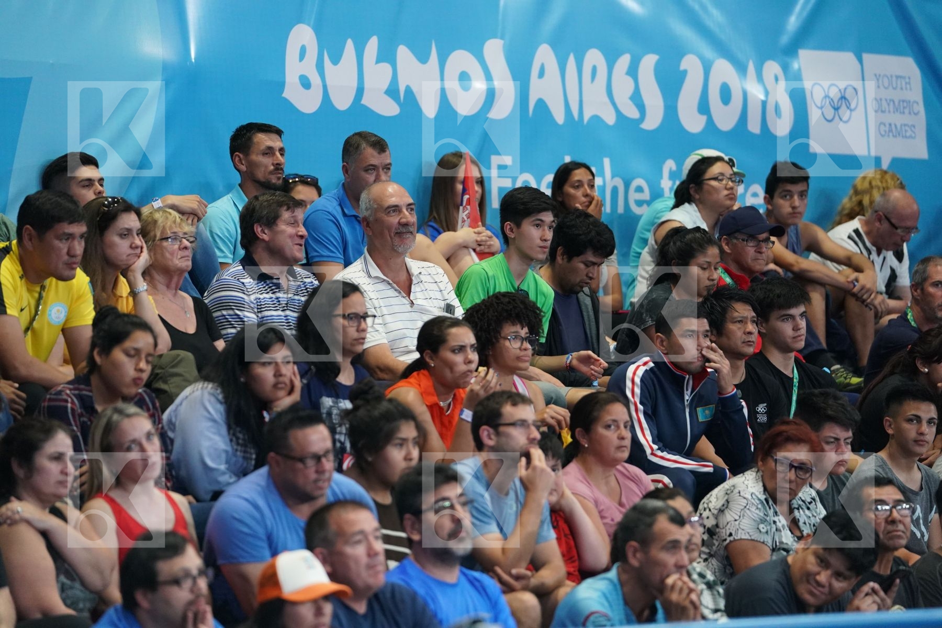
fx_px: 5154
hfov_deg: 10.4
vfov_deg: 7.0
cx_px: 471
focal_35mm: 197
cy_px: 314
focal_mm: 197
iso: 3200
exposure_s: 1/500
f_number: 2.8
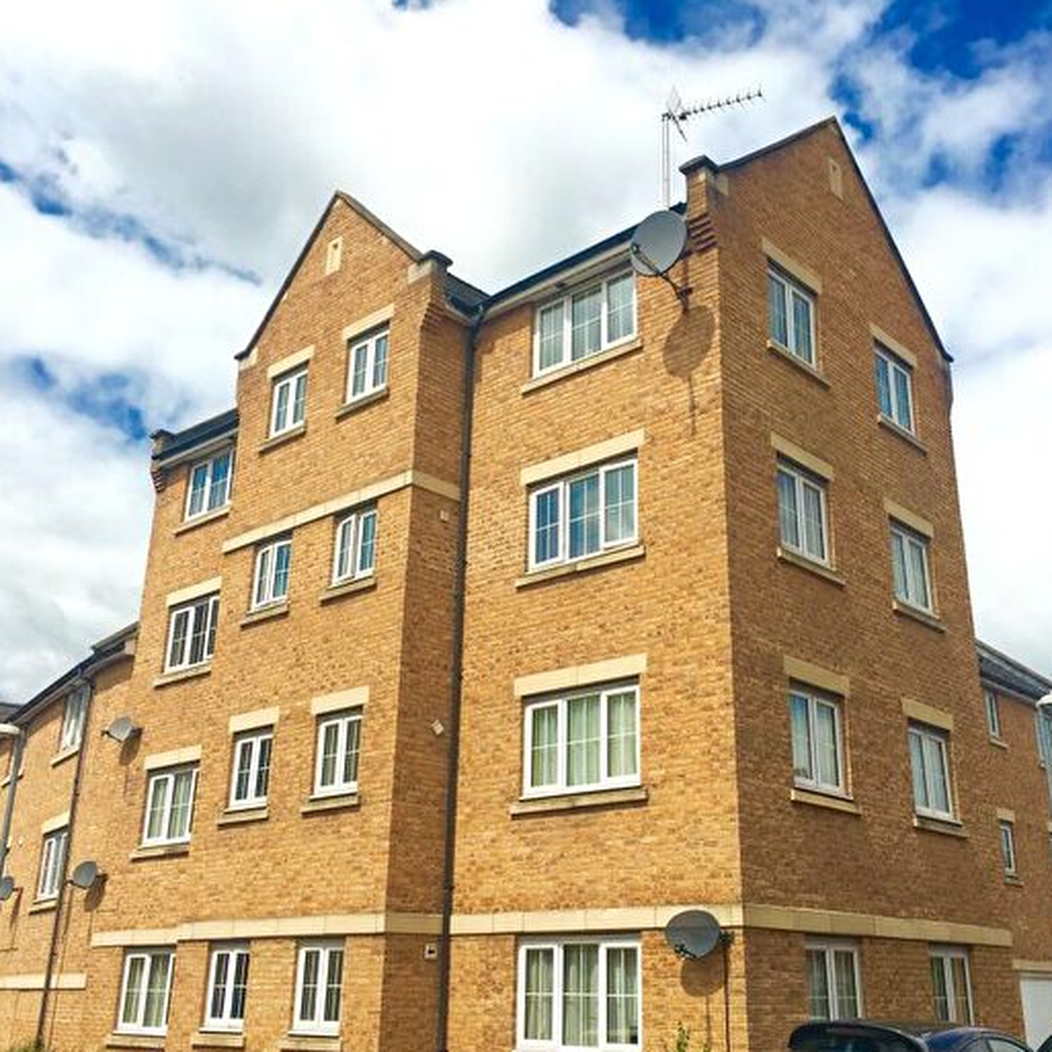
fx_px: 1203
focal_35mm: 35
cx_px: 584
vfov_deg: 47.2
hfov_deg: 47.1
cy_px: 536
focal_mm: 4.15
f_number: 2.2
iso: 25
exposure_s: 1/2747
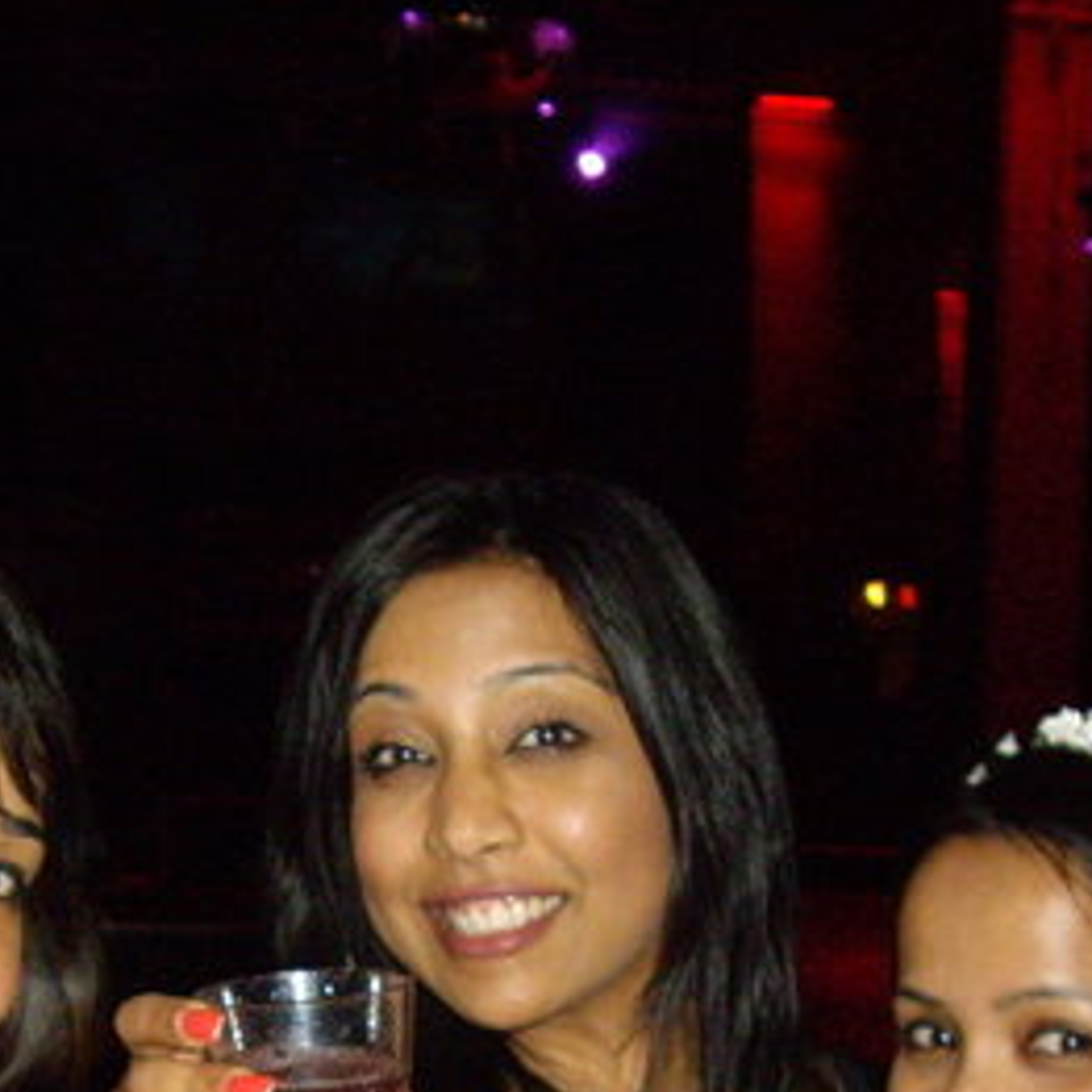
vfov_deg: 20.7
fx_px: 2927
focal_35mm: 82
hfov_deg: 21.0
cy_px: 963
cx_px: 333
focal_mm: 6.2
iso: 400
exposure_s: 1/40
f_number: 2.7
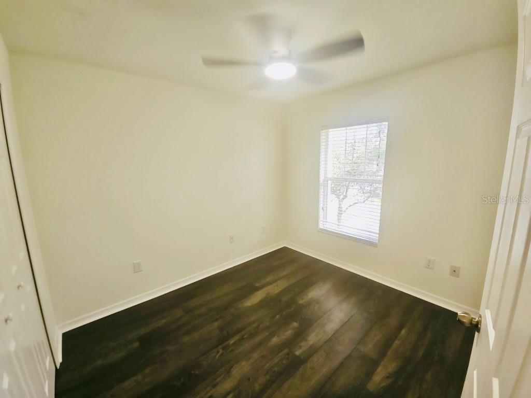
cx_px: 266
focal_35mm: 13
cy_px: 199
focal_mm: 2.2
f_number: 2.2
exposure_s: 1/60.2
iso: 73
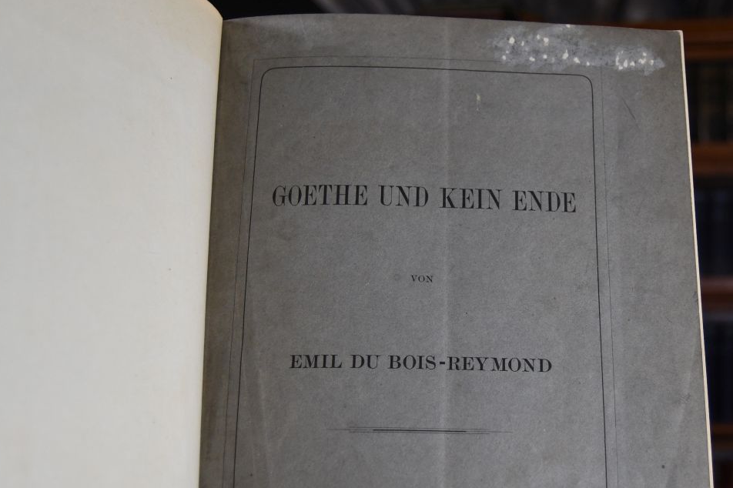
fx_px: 1018
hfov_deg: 39.4
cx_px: 454
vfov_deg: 26.9
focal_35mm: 50
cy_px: 307
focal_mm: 23
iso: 800
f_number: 3.8
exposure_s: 1/160
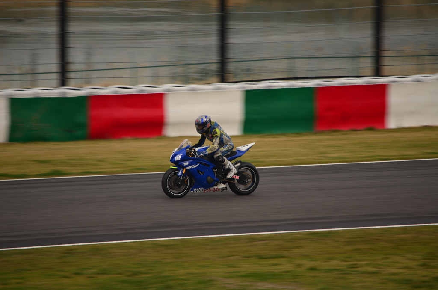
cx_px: 219
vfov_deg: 3.0
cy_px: 145
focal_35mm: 450
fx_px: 5463
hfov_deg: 4.6
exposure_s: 1/250
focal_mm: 300
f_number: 6.3
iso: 100
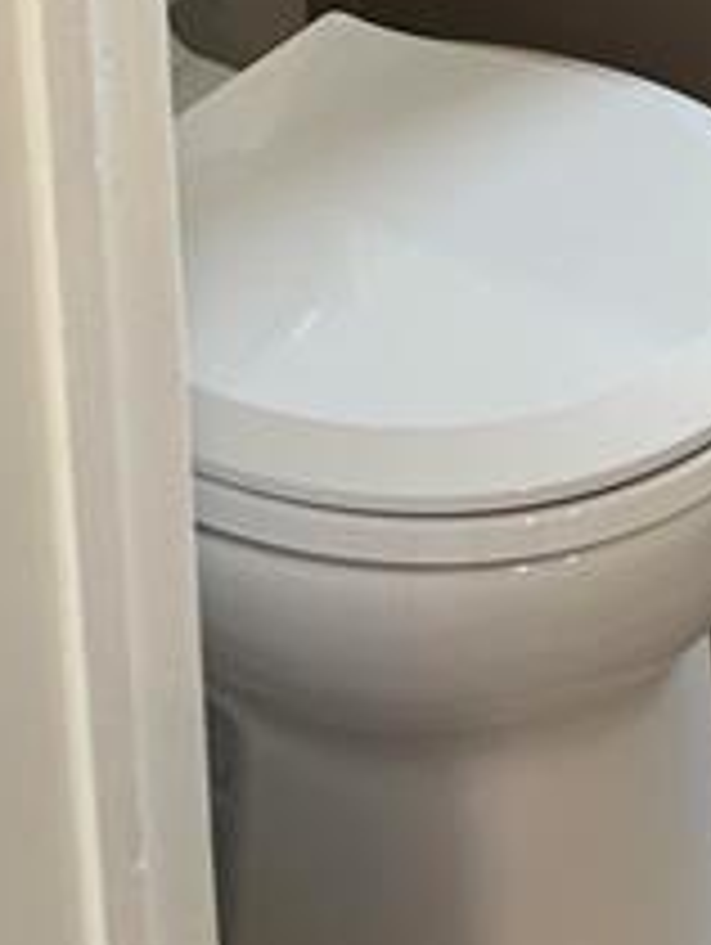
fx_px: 2596
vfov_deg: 17.0
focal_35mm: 95
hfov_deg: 14.4
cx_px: 1102
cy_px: -752
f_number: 1.5
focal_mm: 5.7
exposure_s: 1/120
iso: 125
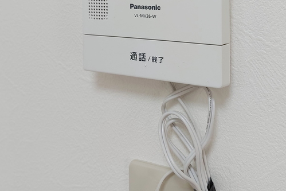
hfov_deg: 41.1
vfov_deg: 26.3
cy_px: -9
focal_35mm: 48
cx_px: 146
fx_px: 381
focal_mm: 5.23
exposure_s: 1/30
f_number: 1.8
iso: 25
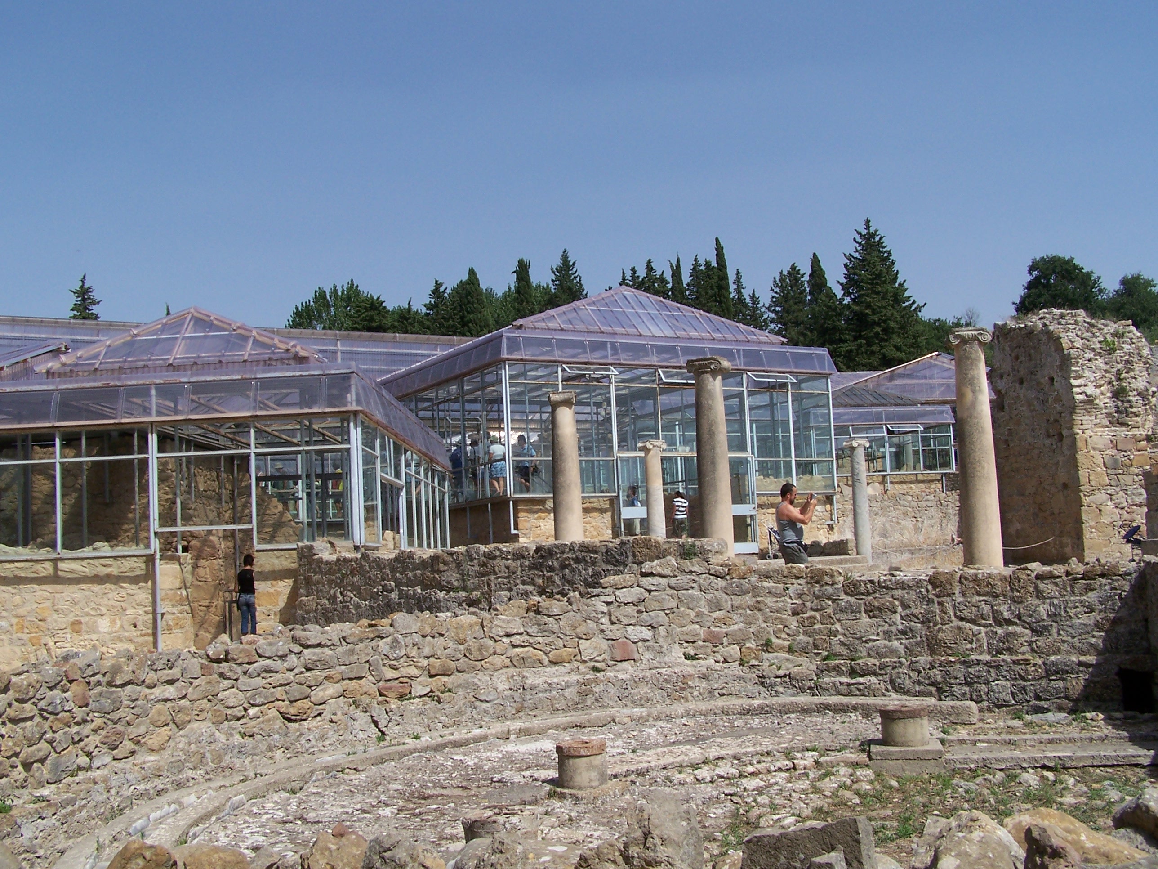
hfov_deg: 49.0
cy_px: 434
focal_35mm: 38
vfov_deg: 37.7
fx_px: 1271
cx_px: 579
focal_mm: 6.3
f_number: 5.6
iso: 80
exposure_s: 1/750
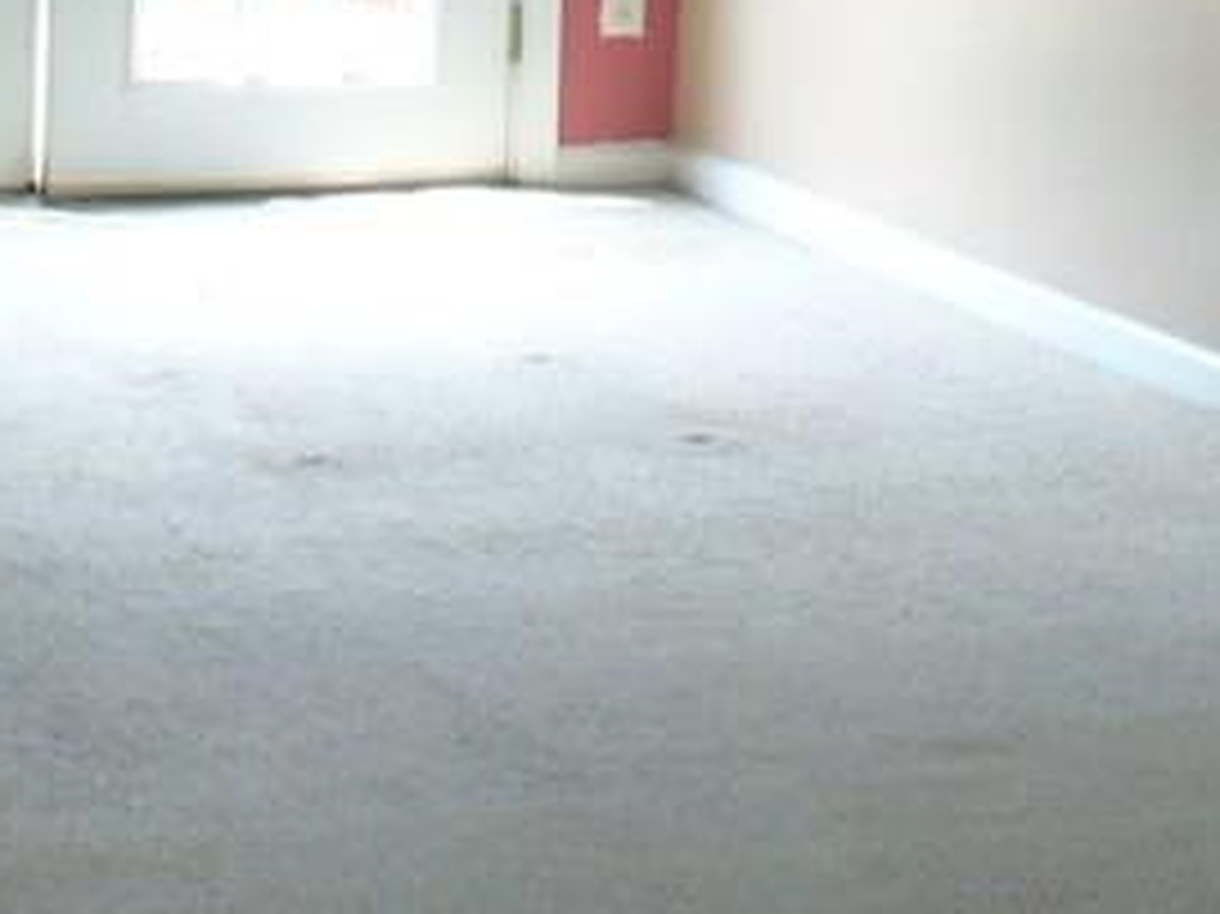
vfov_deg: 10.0
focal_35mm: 140
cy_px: -707
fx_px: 4932
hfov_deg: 14.1
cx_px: 450
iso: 100
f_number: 2.8
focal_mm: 6.1
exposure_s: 1/40
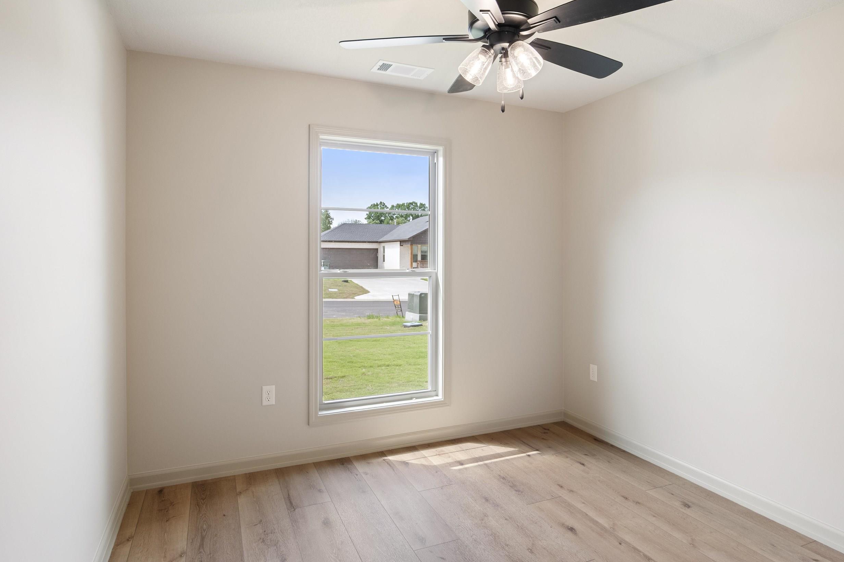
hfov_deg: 83.9
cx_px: 439
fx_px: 469
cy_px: 254
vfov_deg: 61.8
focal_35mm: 20
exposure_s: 1/40
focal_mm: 16
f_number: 5
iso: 1250
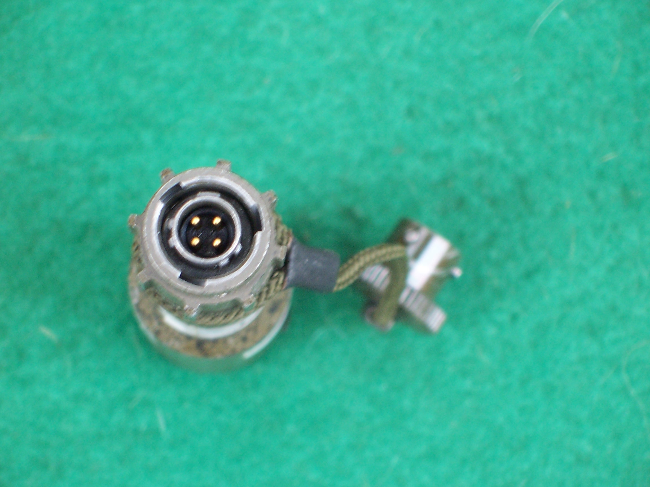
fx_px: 3286
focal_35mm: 175
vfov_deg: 8.5
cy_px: 244
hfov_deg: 11.3
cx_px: 325
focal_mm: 30
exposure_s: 1/15
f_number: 4.9
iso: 140
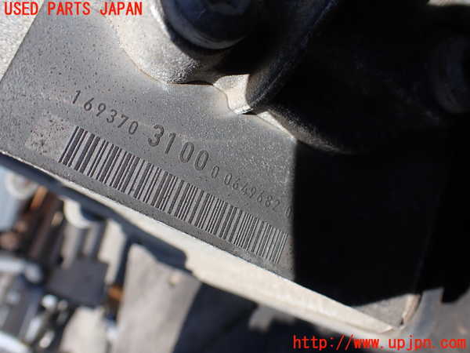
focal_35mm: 30
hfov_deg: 60.0
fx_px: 407
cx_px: 235
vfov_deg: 46.8
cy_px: 176
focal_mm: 5.4
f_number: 3.2
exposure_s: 1/640
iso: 100
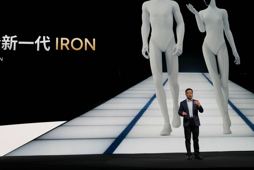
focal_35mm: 46
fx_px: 325
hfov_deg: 42.6
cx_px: 105
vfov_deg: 29.1
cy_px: 59
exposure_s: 1/125
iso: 320
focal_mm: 35
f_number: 4
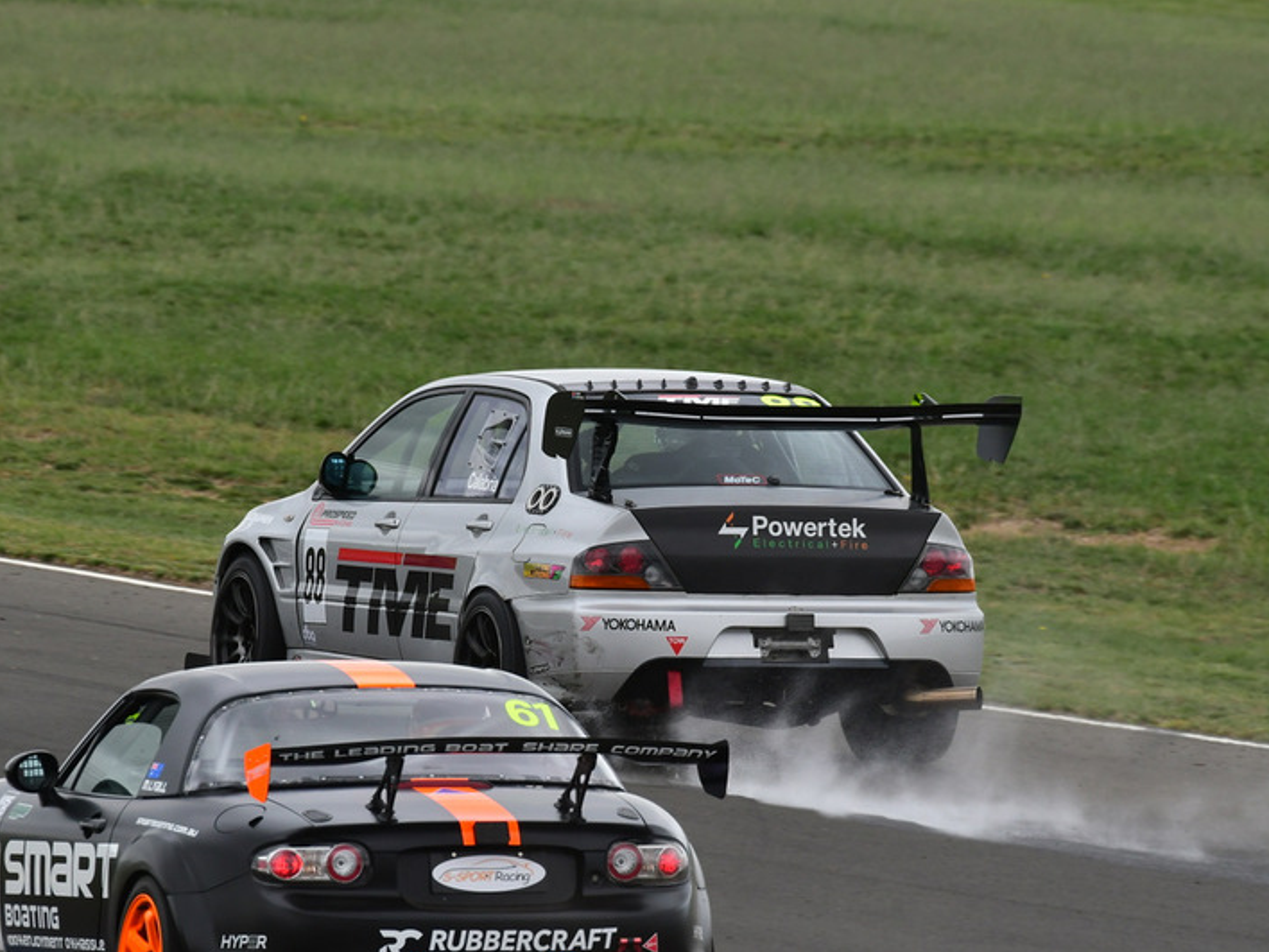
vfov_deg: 2.2
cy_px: 477
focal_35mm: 668
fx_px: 24488
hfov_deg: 3.0
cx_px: 554
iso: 800
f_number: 11
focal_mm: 410
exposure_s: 1/640
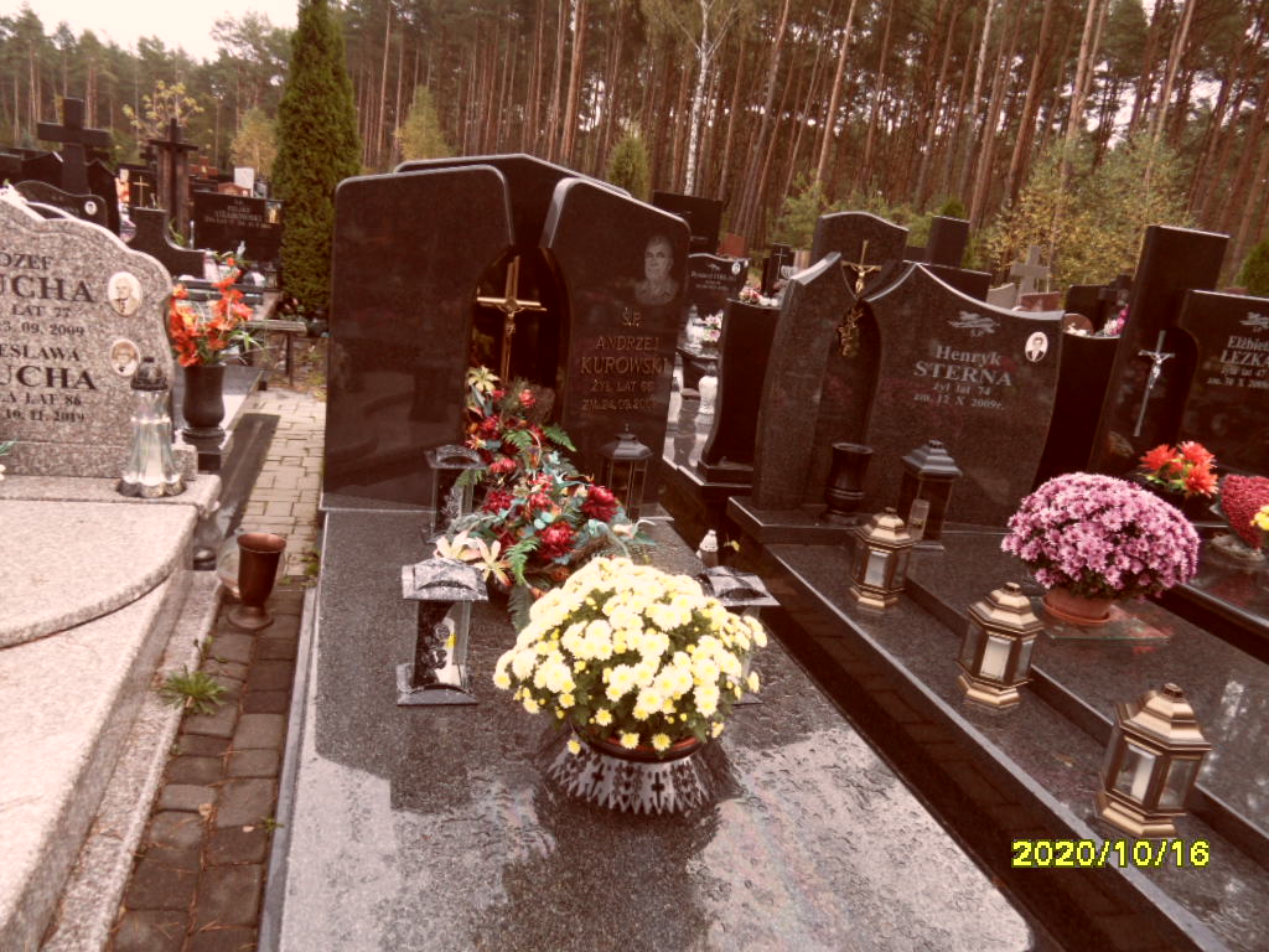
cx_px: 634
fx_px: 880
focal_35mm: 24
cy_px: 476
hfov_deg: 71.6
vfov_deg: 56.8
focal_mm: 3.9
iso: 80
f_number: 3.2
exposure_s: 1/125
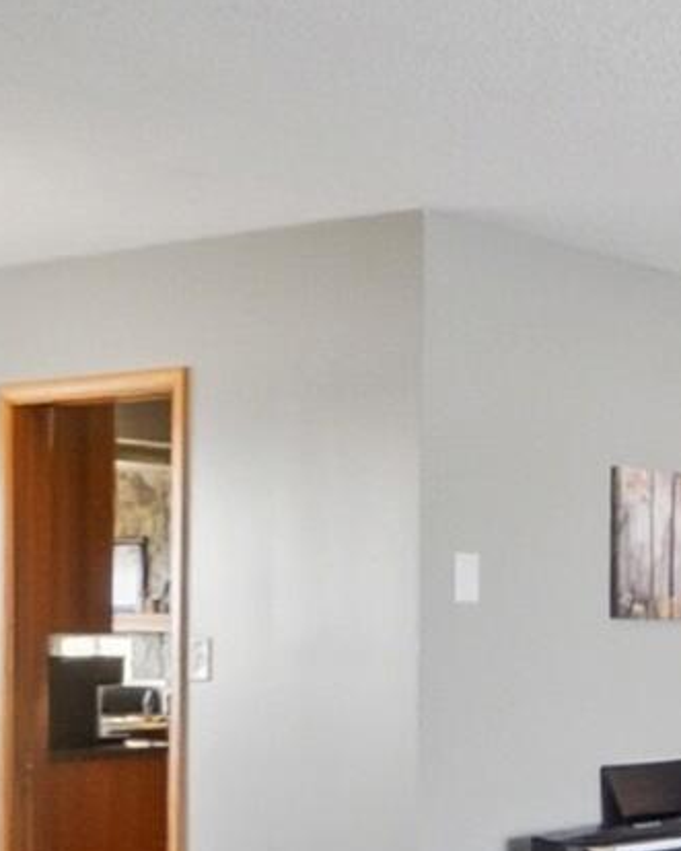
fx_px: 1714
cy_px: 605
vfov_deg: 27.6
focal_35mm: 68
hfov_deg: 19.8
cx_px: 992
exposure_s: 1/250
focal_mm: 10
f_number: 5.6
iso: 125
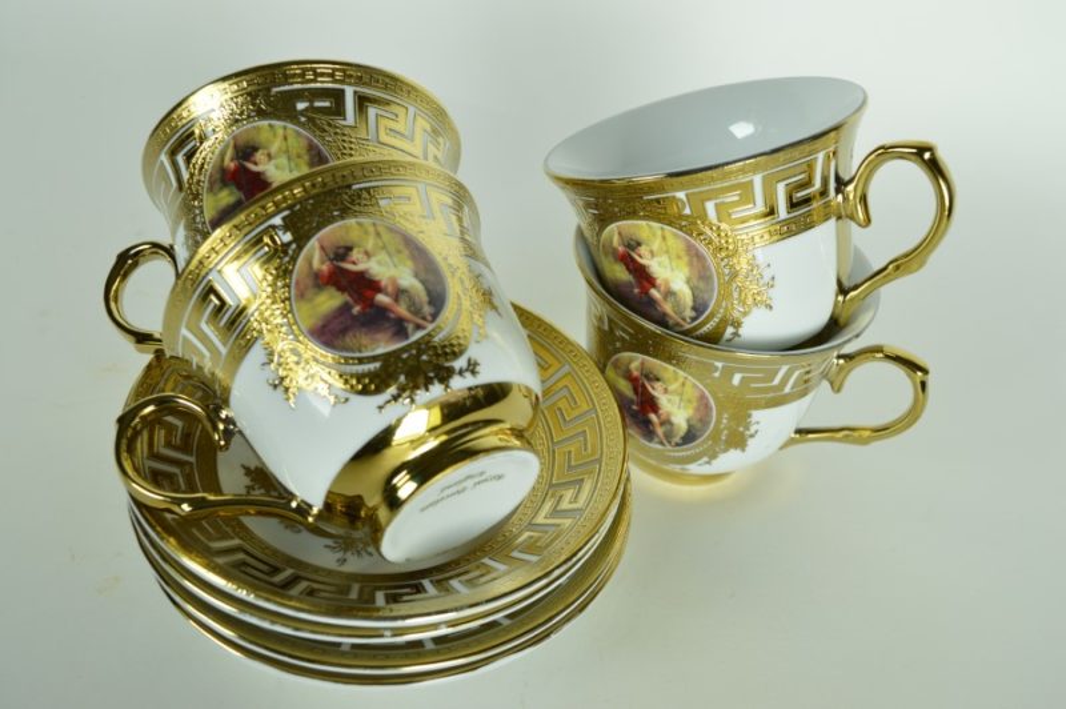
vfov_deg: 36.8
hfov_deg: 53.2
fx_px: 1065
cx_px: 533
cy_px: 354
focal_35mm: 36
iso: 100
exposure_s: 1/125
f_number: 6.3
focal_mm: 24
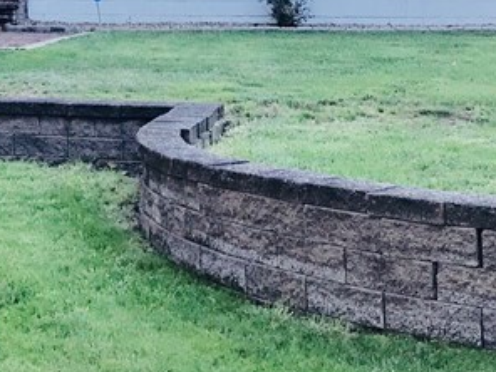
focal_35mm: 97
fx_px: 1390
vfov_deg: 14.6
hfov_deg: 19.1
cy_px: -121
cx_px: -101
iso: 25
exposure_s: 1/40
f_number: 1.8
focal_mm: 3.99
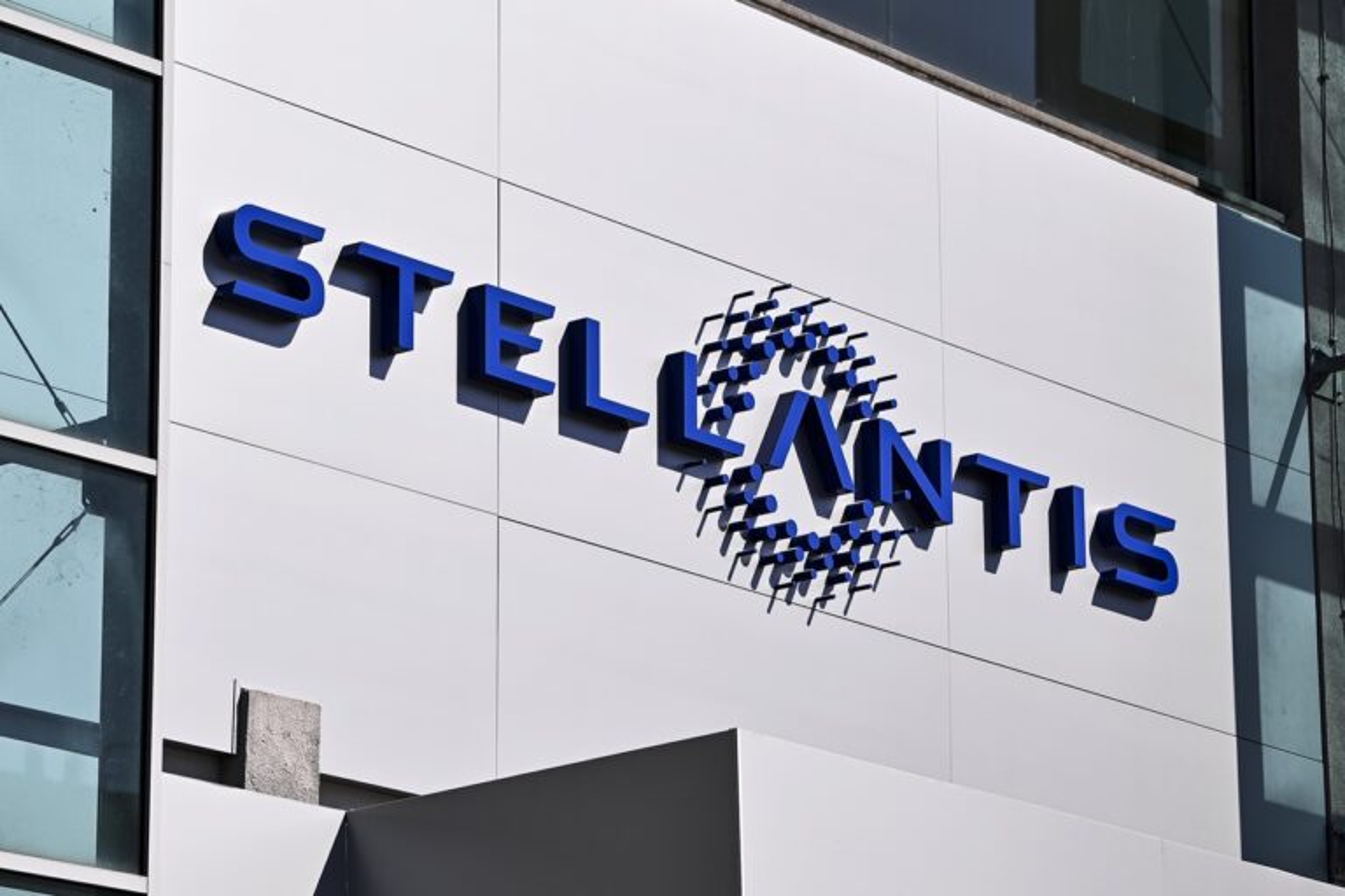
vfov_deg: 13.0
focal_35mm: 105
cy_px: 448
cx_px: 672
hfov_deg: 19.5
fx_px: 3923
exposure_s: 1/4000
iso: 200
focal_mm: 105
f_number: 4.5
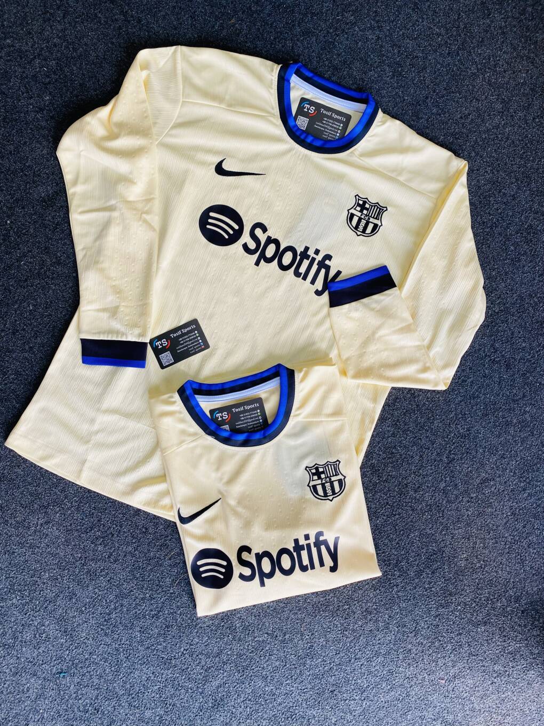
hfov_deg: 53.1
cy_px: 363
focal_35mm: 26
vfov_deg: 67.3
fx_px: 545
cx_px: 272
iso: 32
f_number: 1.8
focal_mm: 4.25
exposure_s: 1/148
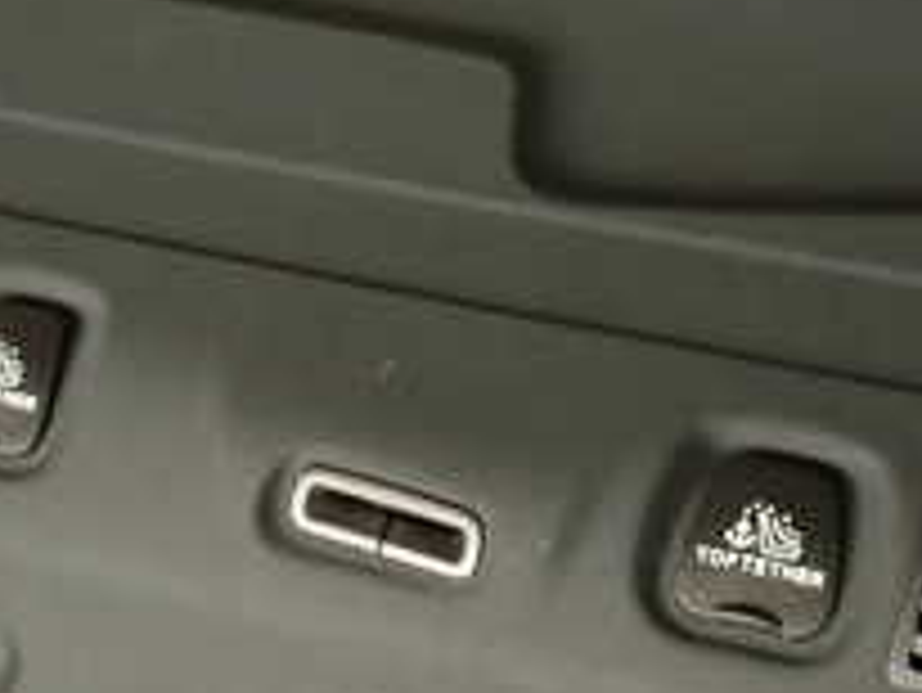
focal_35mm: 73
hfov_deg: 26.3
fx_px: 1945
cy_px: 436
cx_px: 225
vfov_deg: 20.1
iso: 100
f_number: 2
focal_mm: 4.5
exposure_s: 1/80
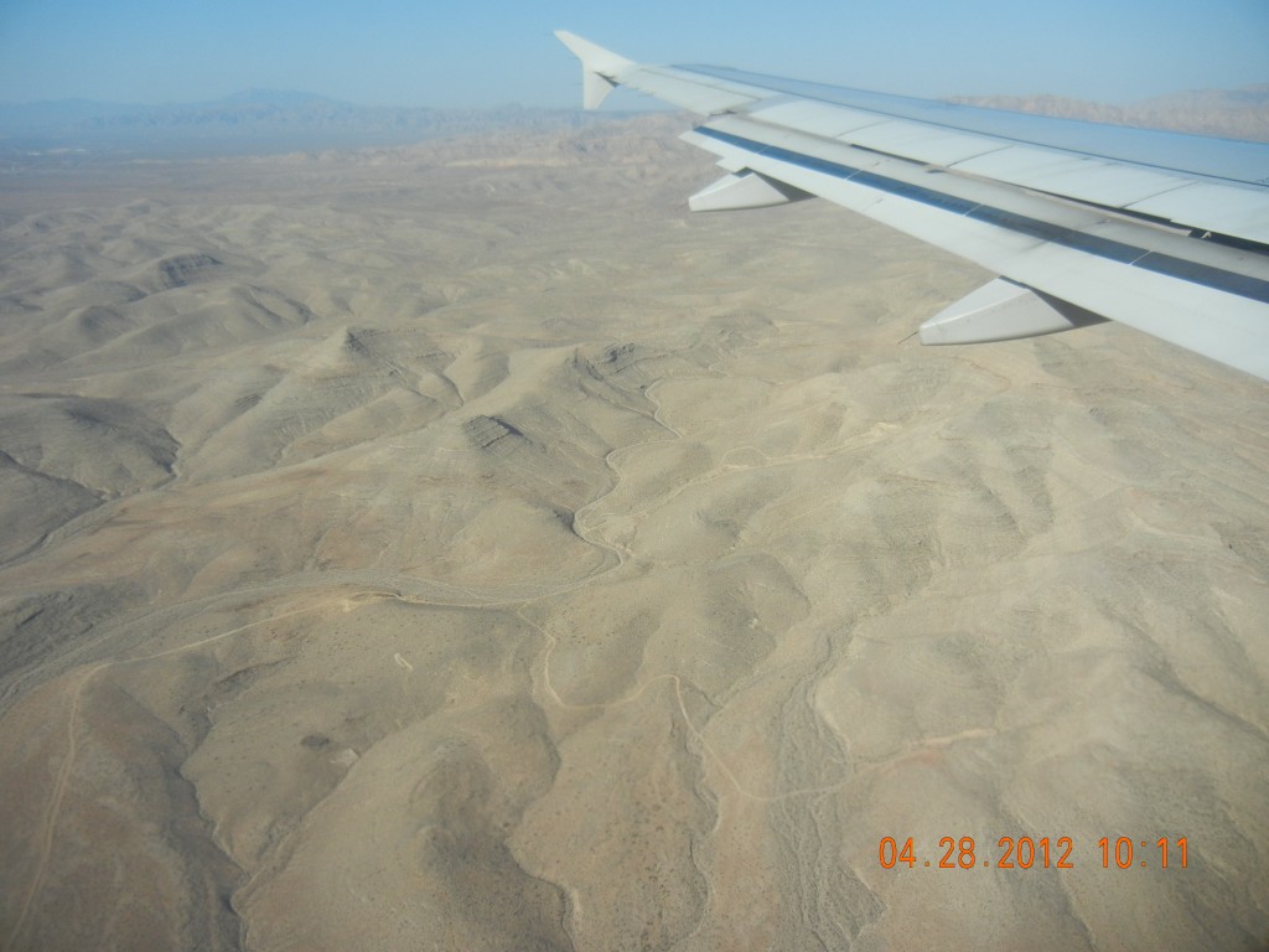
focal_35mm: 30
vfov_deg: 46.8
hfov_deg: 60.0
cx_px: 634
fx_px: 1100
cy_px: 476
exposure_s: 1/501
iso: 160
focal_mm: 5.4
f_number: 7
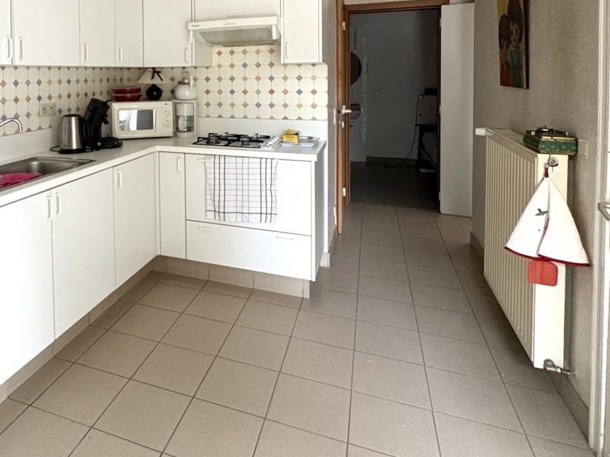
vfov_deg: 49.9
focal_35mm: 26
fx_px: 458
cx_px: 173
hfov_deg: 64.3
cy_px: 93
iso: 800
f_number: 2.2
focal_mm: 2.22
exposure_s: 1/60
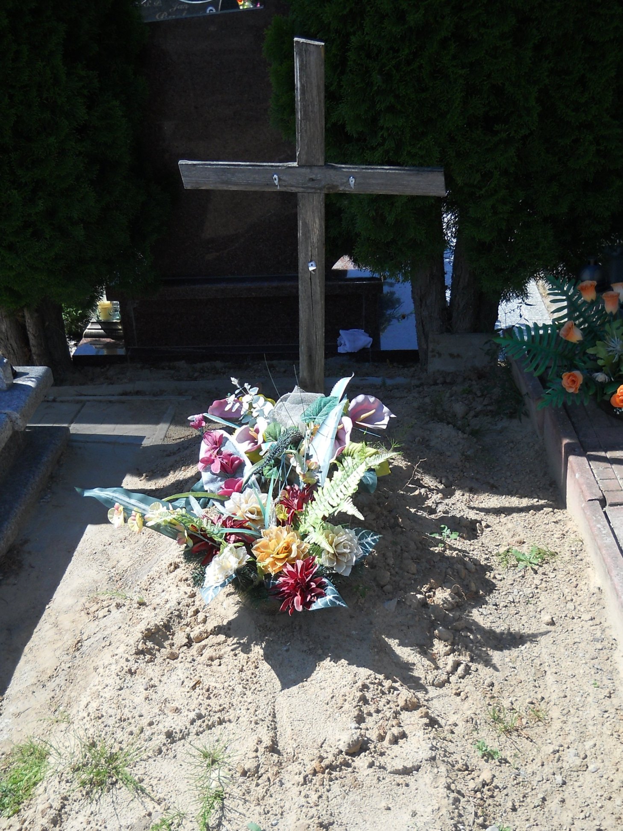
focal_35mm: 41
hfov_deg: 35.1
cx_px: 312
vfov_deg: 45.8
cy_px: 416
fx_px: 984
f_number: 5.5
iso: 80
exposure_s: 1/200
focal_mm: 6.72
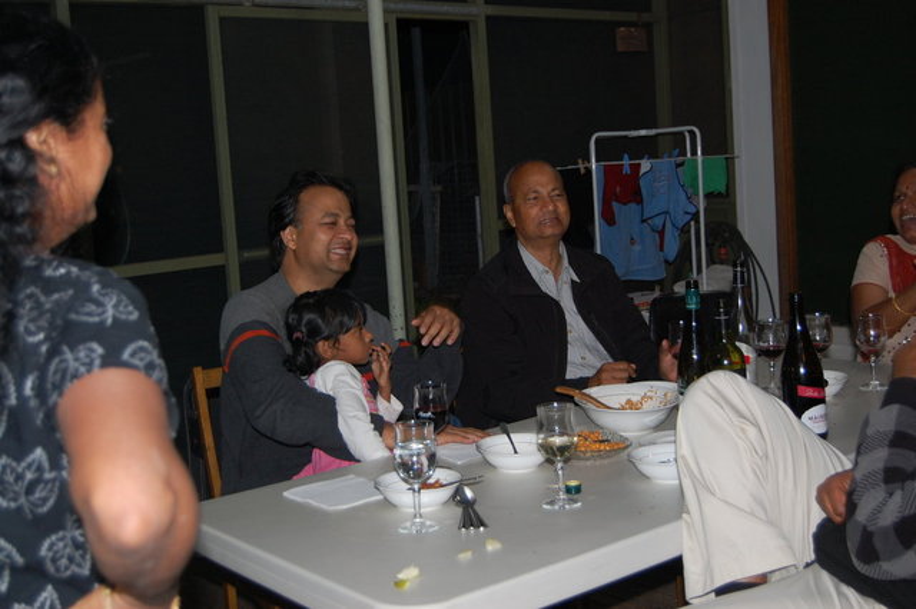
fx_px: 1068
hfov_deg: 46.4
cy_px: 304
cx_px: 458
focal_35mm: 42
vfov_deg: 31.9
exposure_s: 1/60
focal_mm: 28
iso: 400
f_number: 4.2
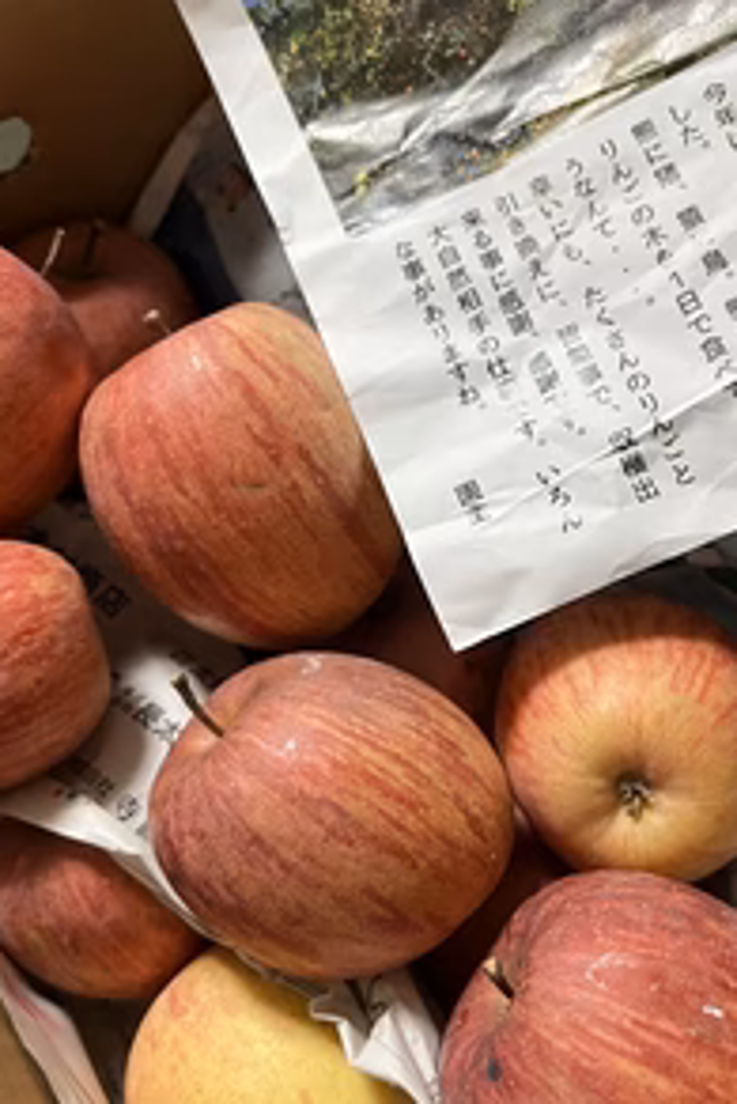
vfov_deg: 51.9
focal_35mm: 37
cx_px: 374
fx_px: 1135
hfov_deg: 36.0
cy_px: 544
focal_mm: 5.7
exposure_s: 1/33
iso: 400
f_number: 1.5
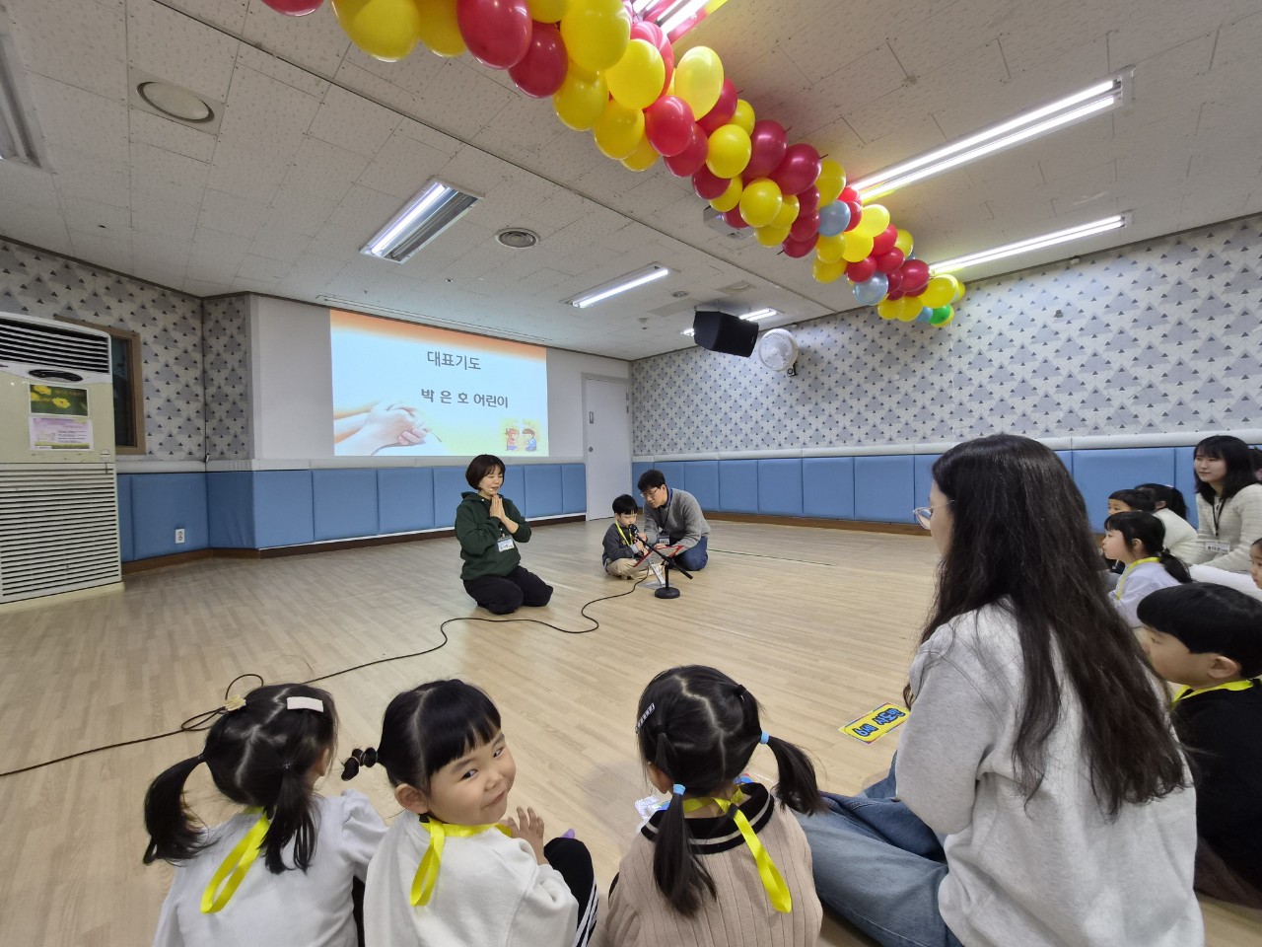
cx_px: 631
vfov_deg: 89.9
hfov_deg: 106.2
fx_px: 474
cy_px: 474
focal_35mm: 13
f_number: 2.2
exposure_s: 1/60
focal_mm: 1.7
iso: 64
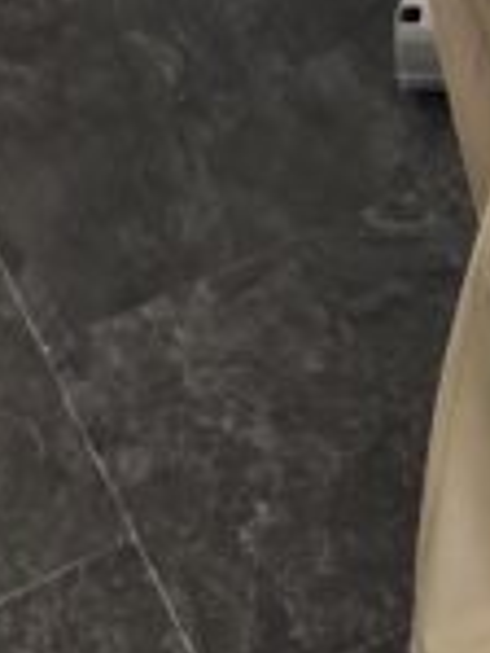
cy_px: -1512
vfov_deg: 9.1
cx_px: 1549
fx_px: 2978
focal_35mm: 158
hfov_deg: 7.9
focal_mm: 6.3
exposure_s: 1/100
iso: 125
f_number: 1.7
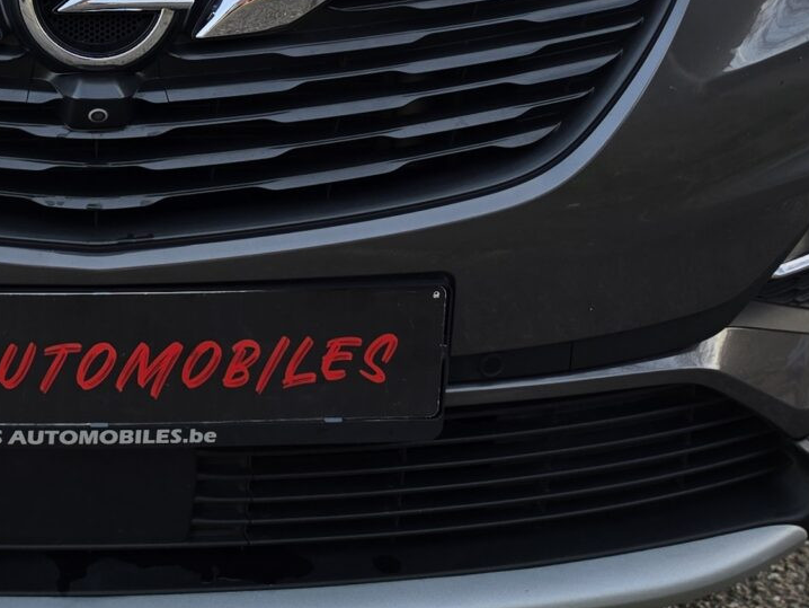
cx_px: 82
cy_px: -5
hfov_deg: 23.2
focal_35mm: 82
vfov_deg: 17.6
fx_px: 1917
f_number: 1.4
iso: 12
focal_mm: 6.5
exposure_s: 1/50
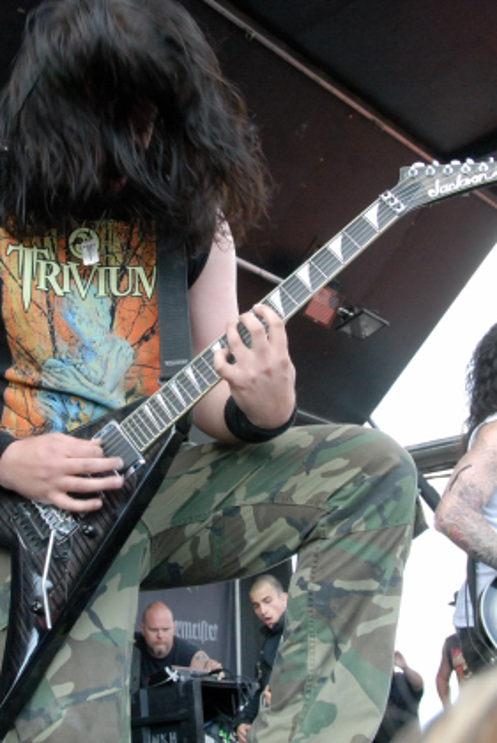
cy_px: 340
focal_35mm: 60
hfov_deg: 22.6
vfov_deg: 33.3
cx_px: 171
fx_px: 1239
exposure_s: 1/125
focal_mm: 28
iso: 800
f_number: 9
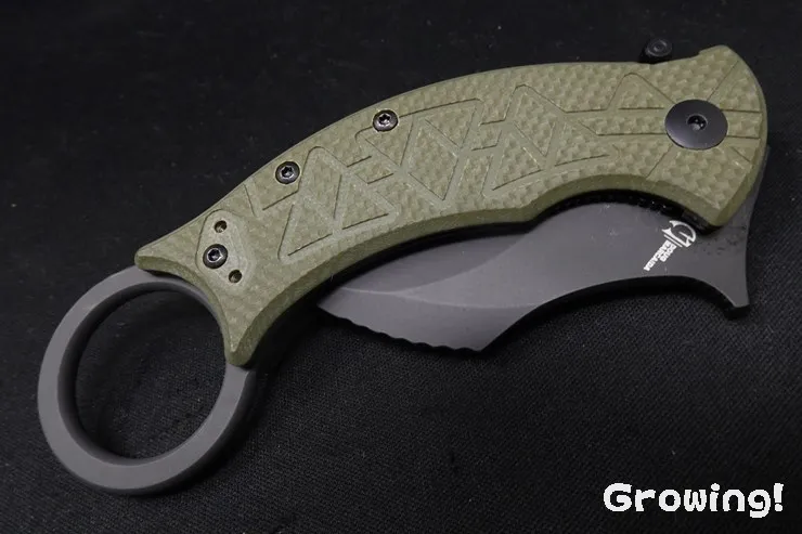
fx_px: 535
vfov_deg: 53.1
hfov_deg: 73.8
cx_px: 401
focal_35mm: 24
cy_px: 267
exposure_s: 1/30
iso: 800
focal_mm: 9
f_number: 9
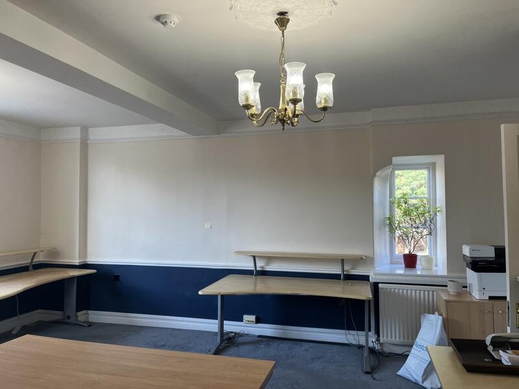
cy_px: 194
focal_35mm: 26
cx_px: 260
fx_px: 390
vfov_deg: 53.1
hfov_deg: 67.3
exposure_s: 1/100
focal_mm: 5.1
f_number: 1.6
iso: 50
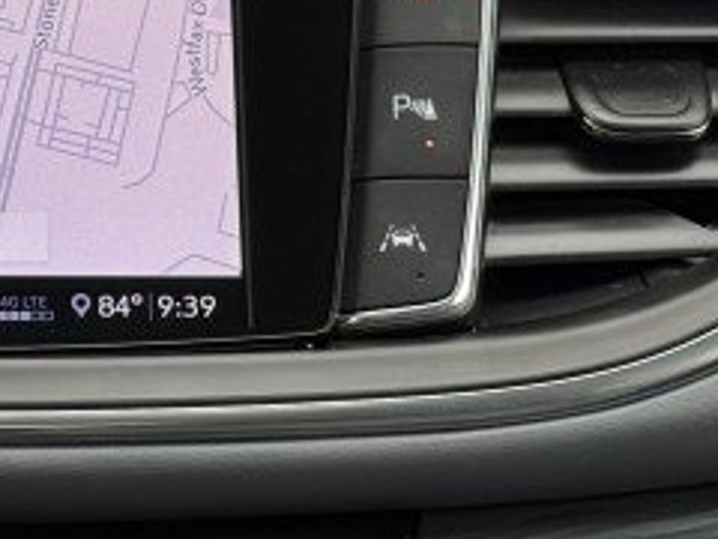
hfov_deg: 9.5
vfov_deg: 7.2
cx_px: -239
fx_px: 4252
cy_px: 458
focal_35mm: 205
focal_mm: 6.76
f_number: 1.78
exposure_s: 1/269
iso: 64
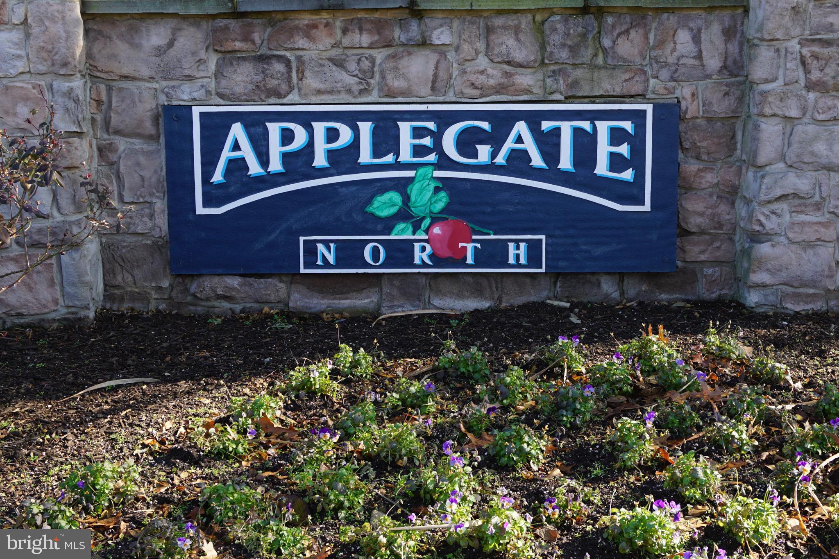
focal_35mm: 42
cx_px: 420
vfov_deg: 31.9
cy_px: 280
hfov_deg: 46.4
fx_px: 979
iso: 100
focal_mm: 28
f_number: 6.3
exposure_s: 1/80
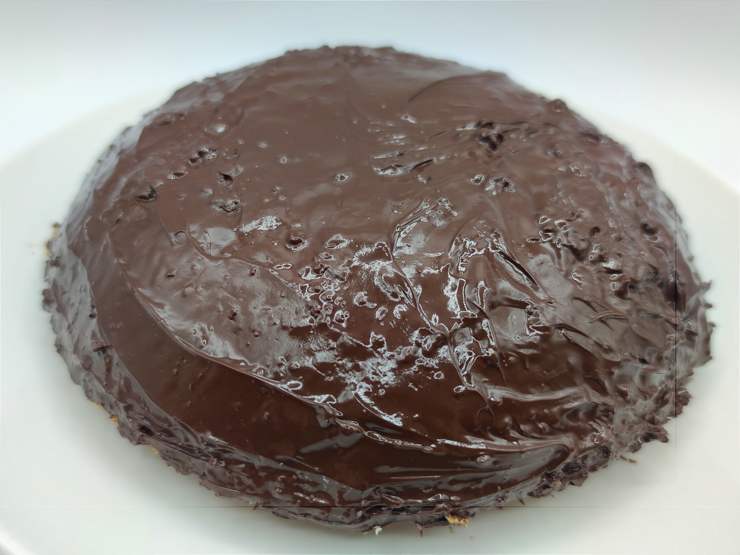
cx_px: 370
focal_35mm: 24
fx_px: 513
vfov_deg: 56.8
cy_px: 278
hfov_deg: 71.6
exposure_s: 1/554
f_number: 1.69
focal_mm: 6.72
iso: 100
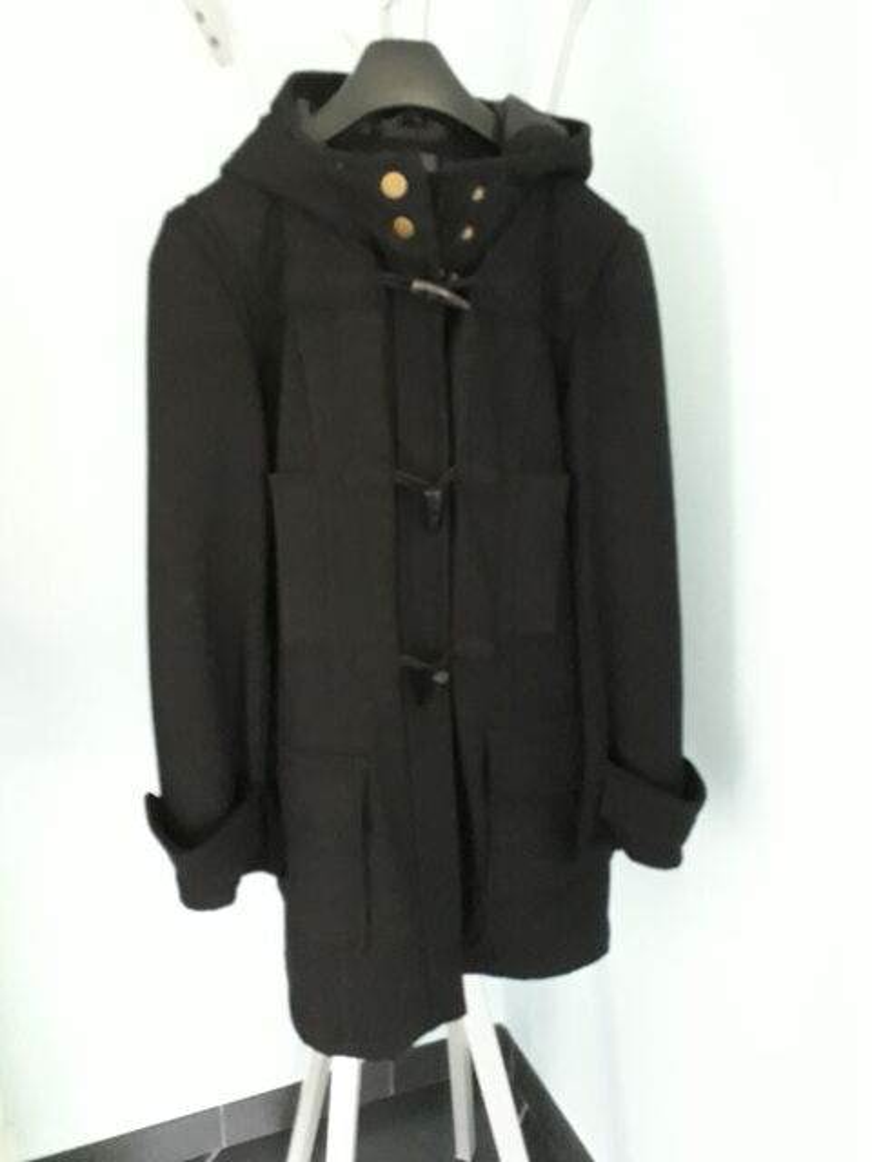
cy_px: 581
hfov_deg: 51.4
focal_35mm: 27
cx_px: 436
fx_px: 907
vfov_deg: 65.3
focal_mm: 3.6
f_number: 1.9
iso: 800
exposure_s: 1/17
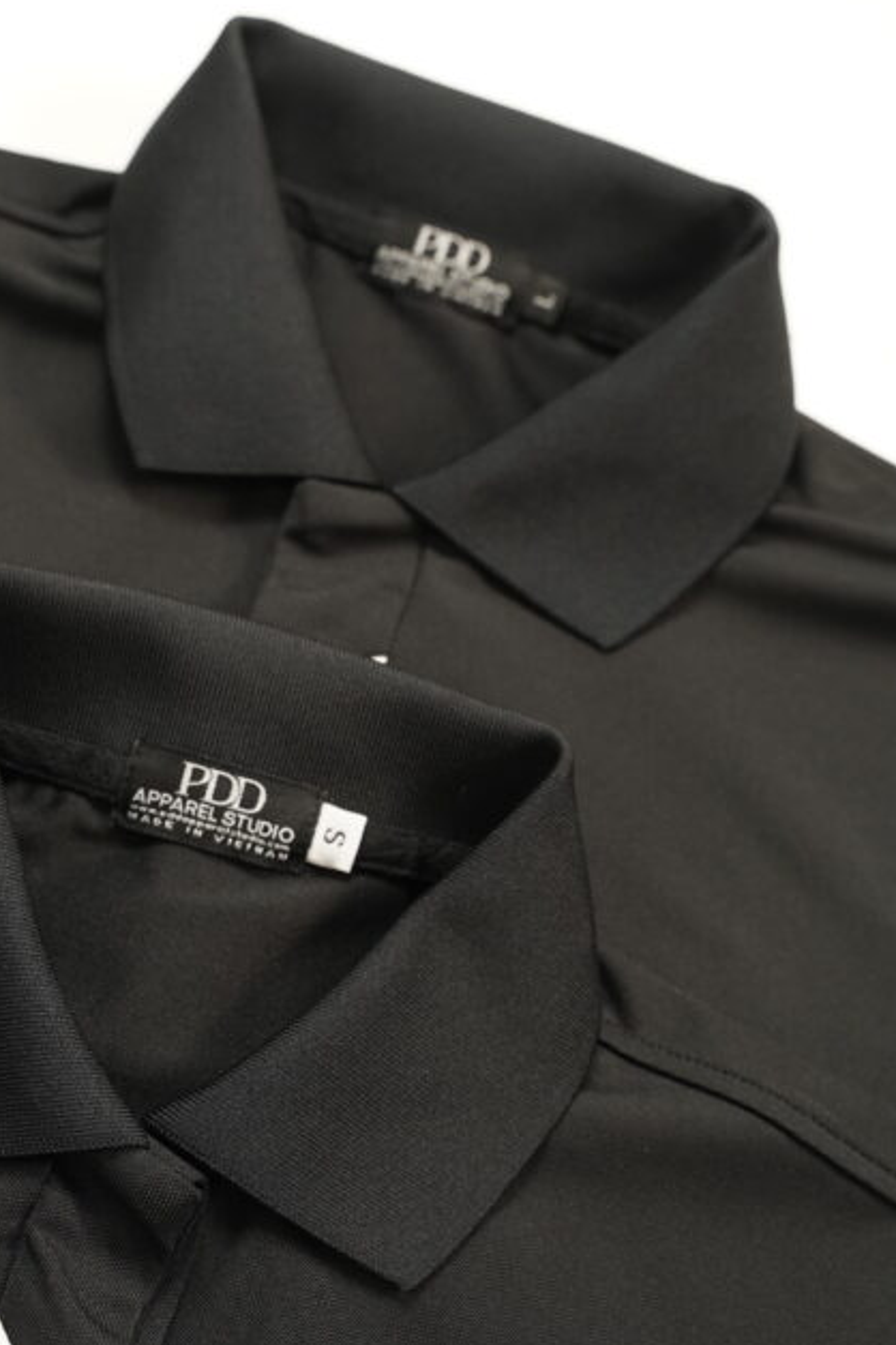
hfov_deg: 22.2
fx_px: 2277
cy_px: 676
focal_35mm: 61
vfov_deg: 32.9
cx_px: 323
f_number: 5.6
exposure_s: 1/60
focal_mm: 45
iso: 1000
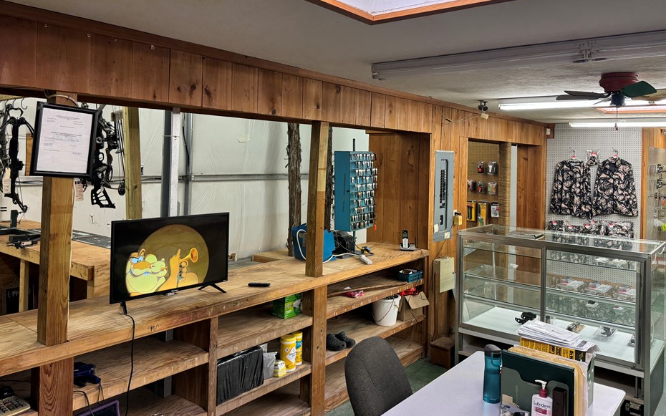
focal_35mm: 28
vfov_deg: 44.1
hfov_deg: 66.4
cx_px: 354
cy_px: 152
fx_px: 508
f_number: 1.78
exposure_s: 1/120
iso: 200
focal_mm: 6.86
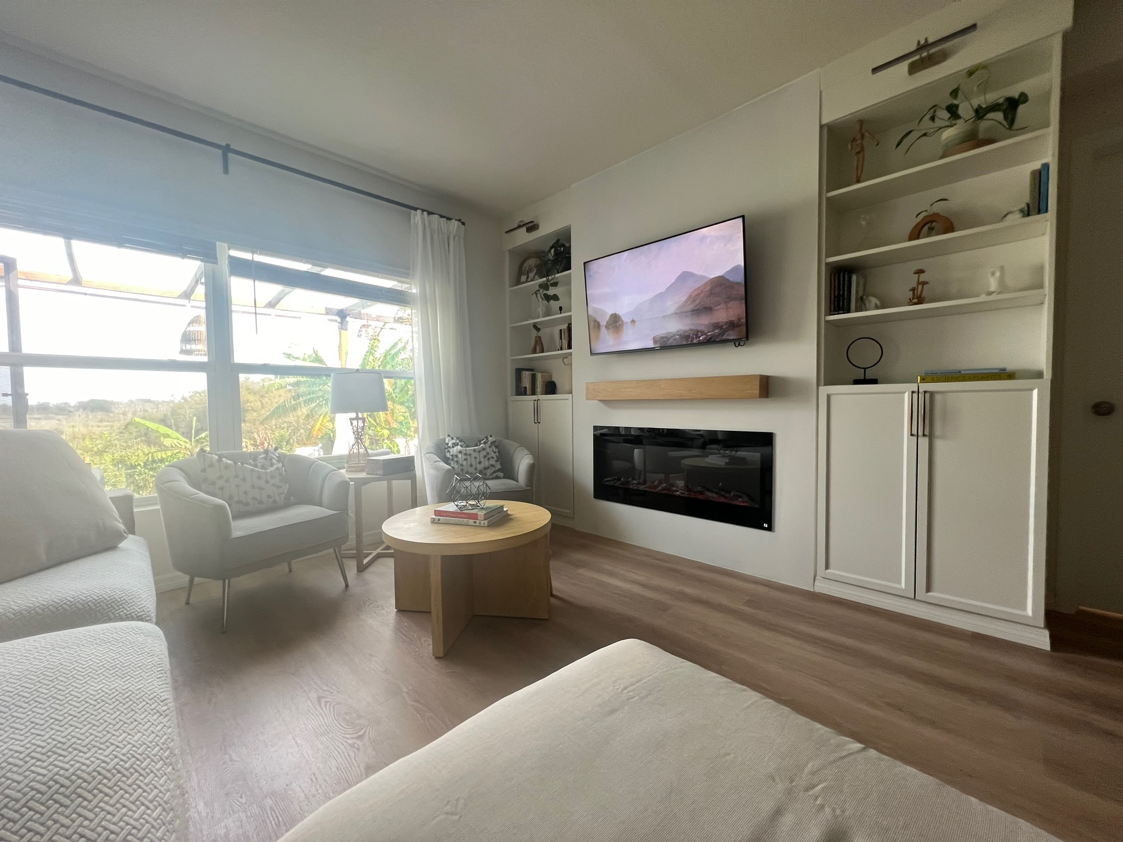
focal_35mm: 13
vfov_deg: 89.9
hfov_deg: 106.2
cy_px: 421
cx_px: 562
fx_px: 422
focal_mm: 1.57
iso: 200
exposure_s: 1/120
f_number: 1.8
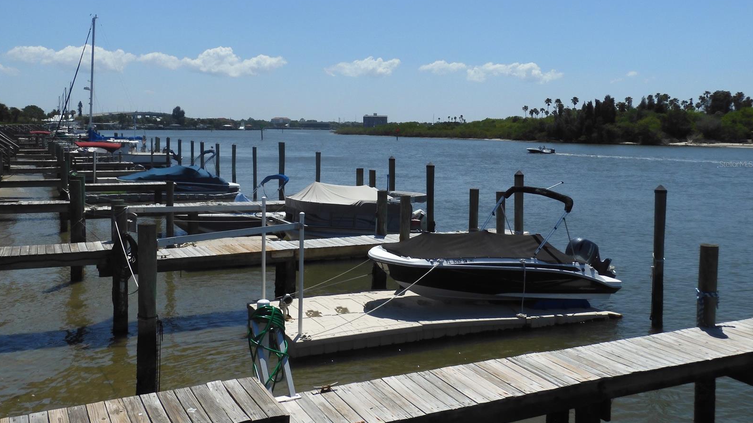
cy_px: 164
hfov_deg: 59.5
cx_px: 374
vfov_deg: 35.5
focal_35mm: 33
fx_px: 659
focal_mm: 5.4
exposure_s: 1/2000
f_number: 3.5
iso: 100
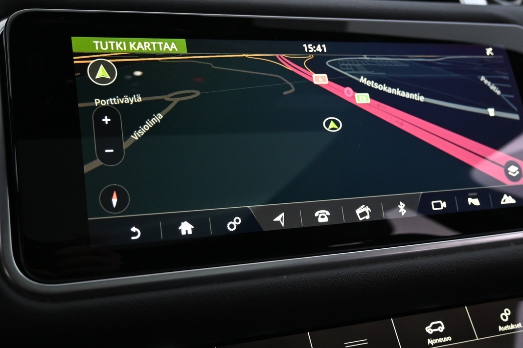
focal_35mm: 48
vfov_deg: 28.2
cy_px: 167
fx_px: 694
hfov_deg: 41.2
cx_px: 296
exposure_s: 1/30
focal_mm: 21
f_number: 4
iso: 1600
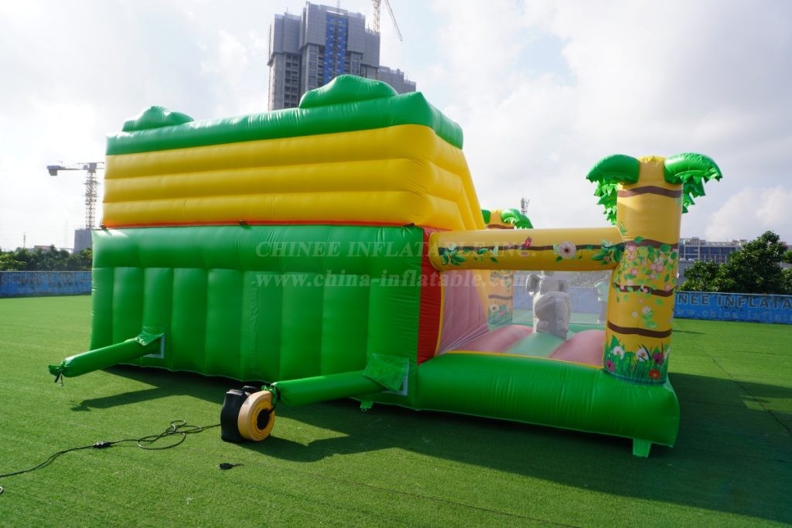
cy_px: 264
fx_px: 528
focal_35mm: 24
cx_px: 396
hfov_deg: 73.7
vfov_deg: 53.1
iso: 100
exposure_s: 1/125
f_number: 9
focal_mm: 16
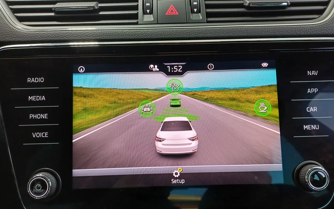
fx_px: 246
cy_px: 122
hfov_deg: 68.4
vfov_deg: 45.8
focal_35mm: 27
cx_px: 168
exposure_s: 1/50
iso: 200
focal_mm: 4.65
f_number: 1.8
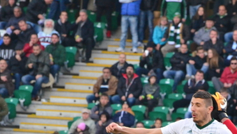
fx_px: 3822
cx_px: 222
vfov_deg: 2.0
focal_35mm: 608
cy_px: 162
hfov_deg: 3.5
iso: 2200
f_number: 5.6
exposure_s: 1/640
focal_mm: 180
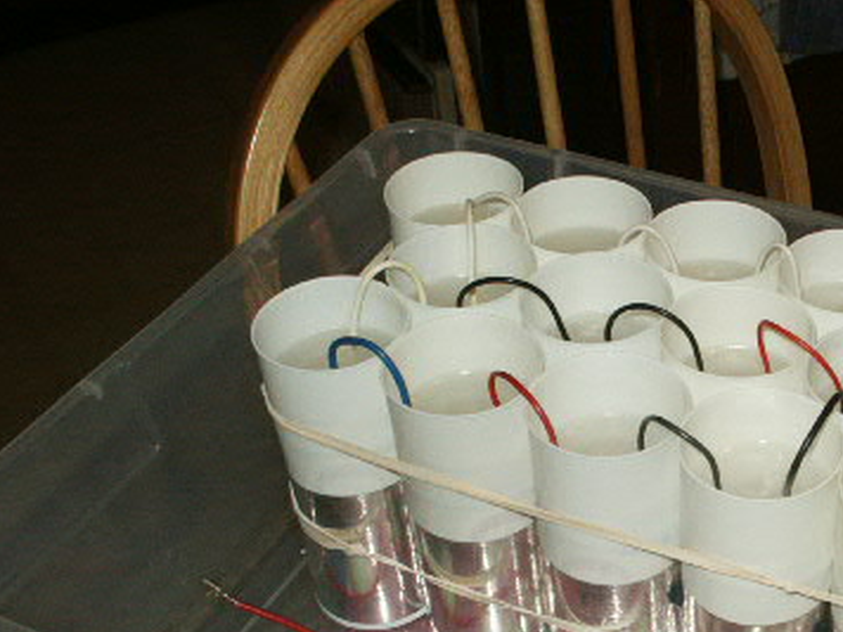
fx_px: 1534
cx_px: 736
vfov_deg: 23.1
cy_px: 471
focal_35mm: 63
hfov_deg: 29.6
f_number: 6.7
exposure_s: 1/45
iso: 200
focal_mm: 7.18
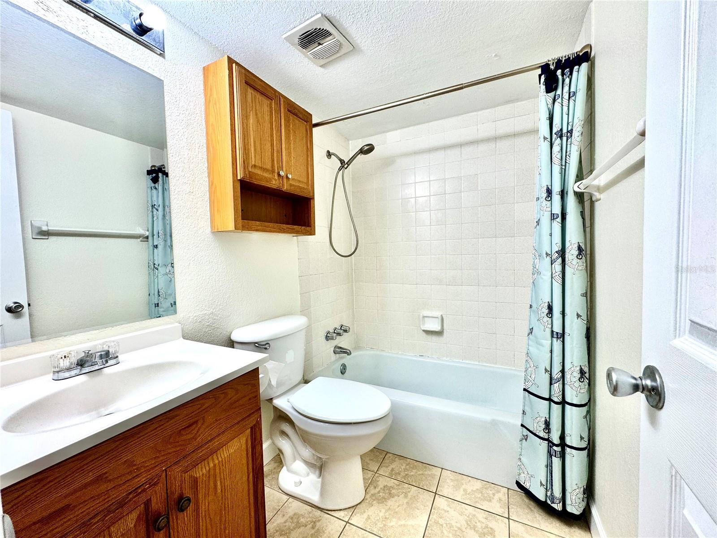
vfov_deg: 85.7
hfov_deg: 102.1
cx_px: 358
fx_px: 290
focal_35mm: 14
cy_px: 269
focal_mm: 2.22
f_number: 2.2
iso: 100
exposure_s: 1/120
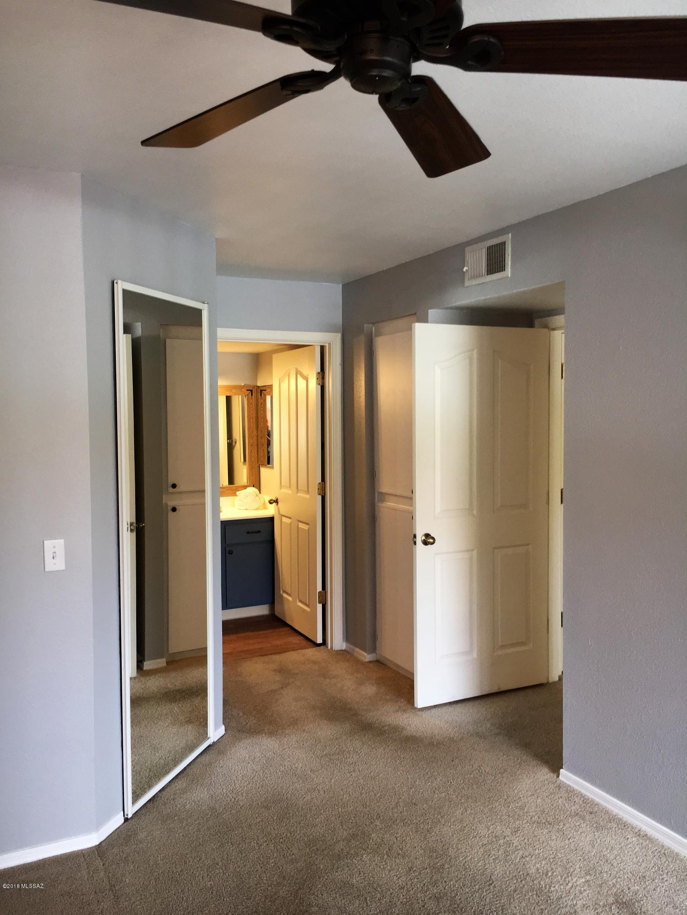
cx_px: 344
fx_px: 767
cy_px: 458
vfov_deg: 61.7
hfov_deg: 48.2
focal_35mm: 29
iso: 64
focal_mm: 4.15
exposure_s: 1/30
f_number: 2.2
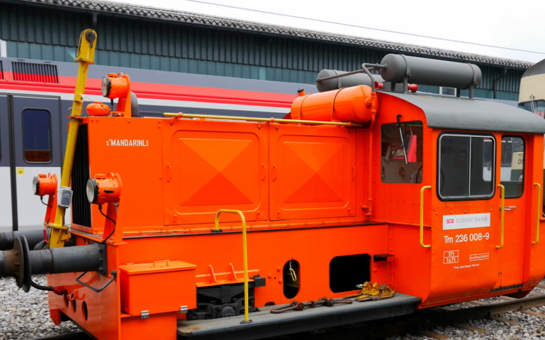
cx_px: 297
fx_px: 624
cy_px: 234
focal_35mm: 42
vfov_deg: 30.2
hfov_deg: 47.1
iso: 160
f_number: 6.3
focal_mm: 17
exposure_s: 1/250
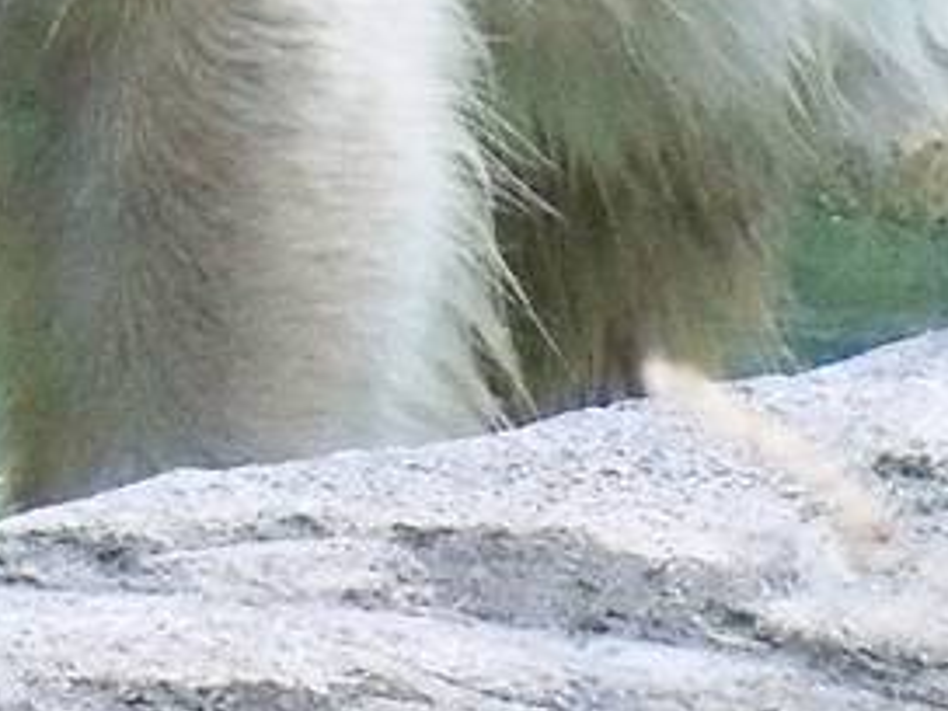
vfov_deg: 1.5
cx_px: -802
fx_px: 27852
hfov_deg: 1.9
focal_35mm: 1017
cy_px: -899
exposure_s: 1/500
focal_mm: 30.5
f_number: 4.3
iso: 640
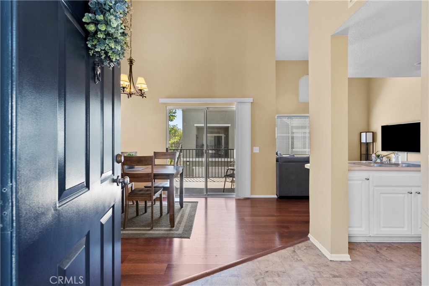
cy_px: 143
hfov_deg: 96.7
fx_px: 191
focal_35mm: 16
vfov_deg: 73.8
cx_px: 214
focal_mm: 16
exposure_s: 1/30
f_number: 8
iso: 640
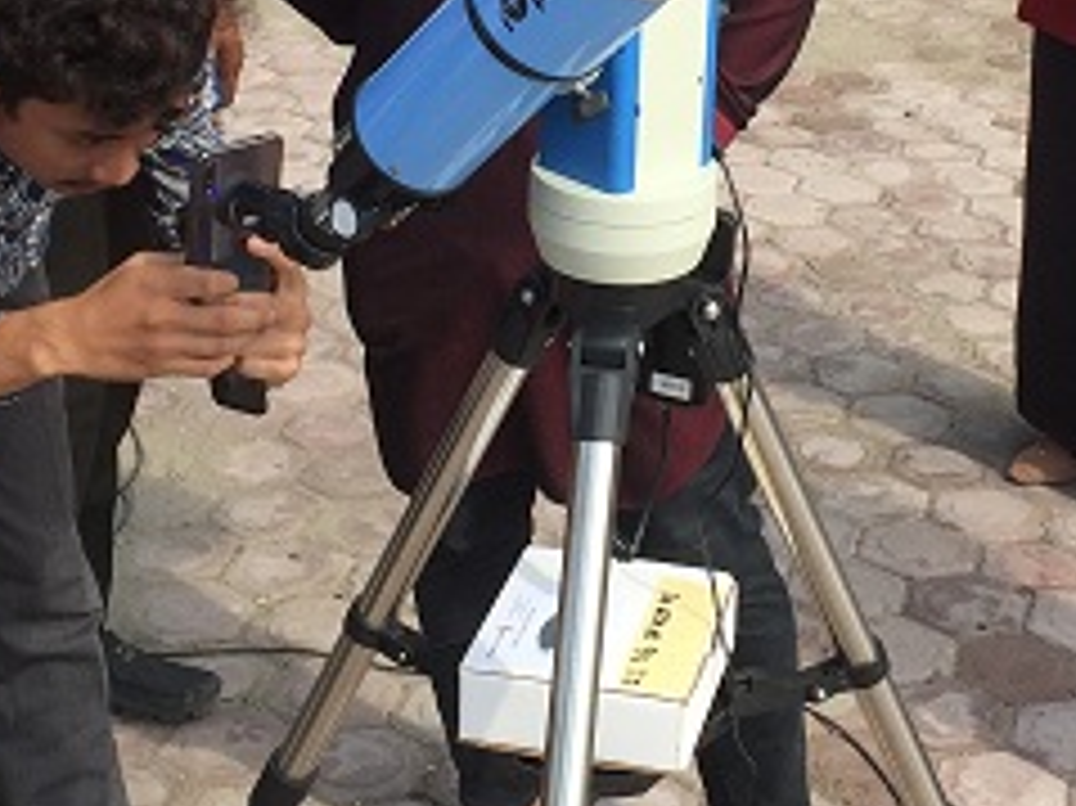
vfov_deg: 16.9
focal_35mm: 85
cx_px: 716
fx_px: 2641
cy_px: -11
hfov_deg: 22.9
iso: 32
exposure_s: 1/1412
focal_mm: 4.15
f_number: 2.2
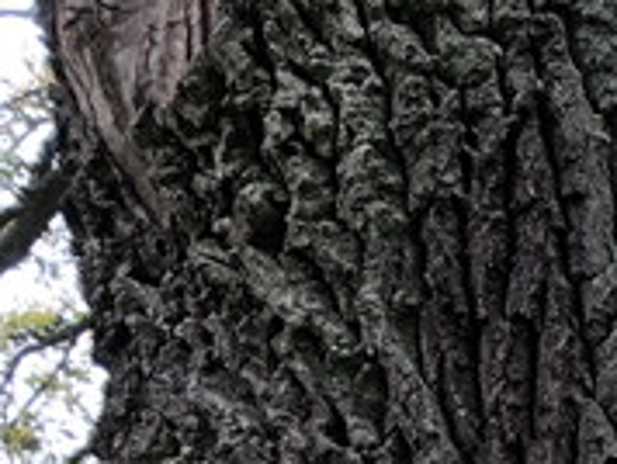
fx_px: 2695
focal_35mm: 151
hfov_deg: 10.9
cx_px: 1525
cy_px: 1188
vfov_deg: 8.8
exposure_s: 1/120
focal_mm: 3.99
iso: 40
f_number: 1.8
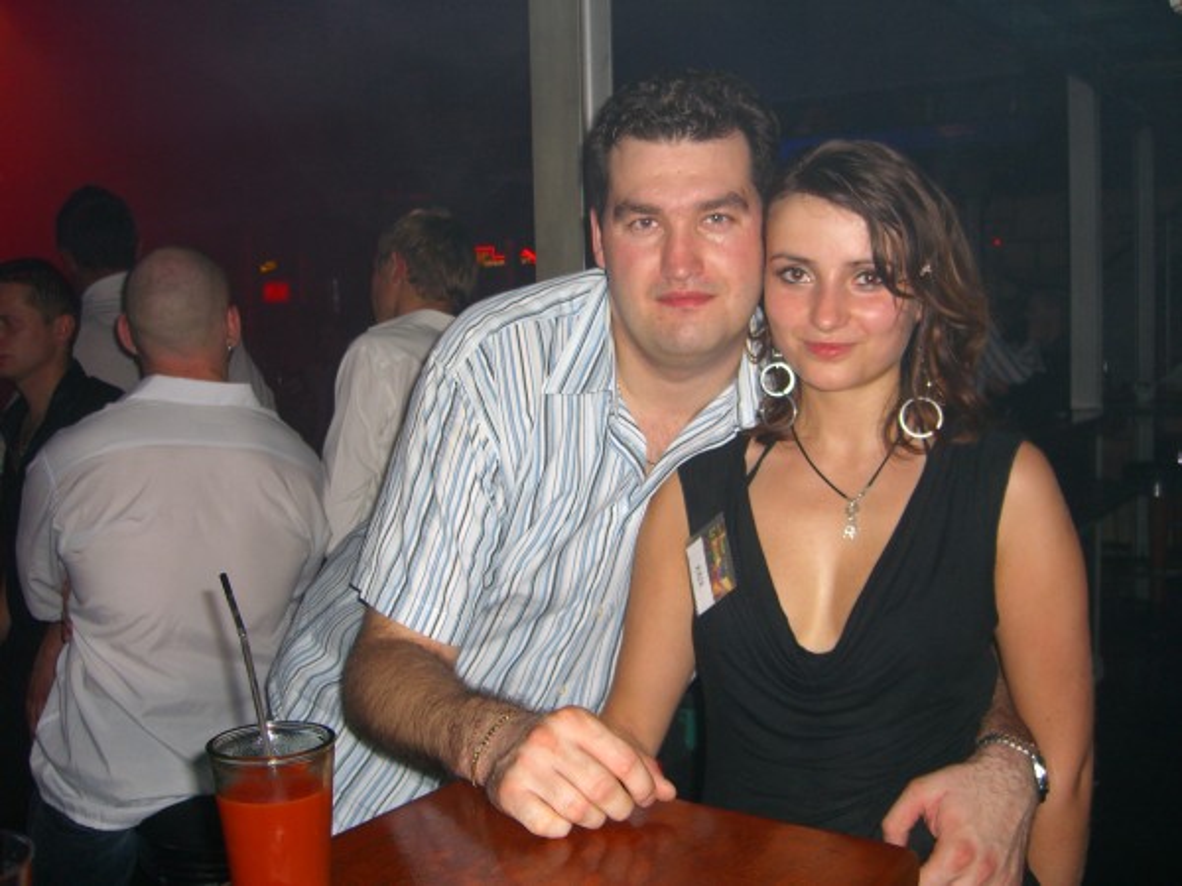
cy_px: 443
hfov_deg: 49.0
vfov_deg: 37.7
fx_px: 1298
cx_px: 591
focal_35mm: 38
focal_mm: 7.9
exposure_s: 1/60
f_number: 2.8
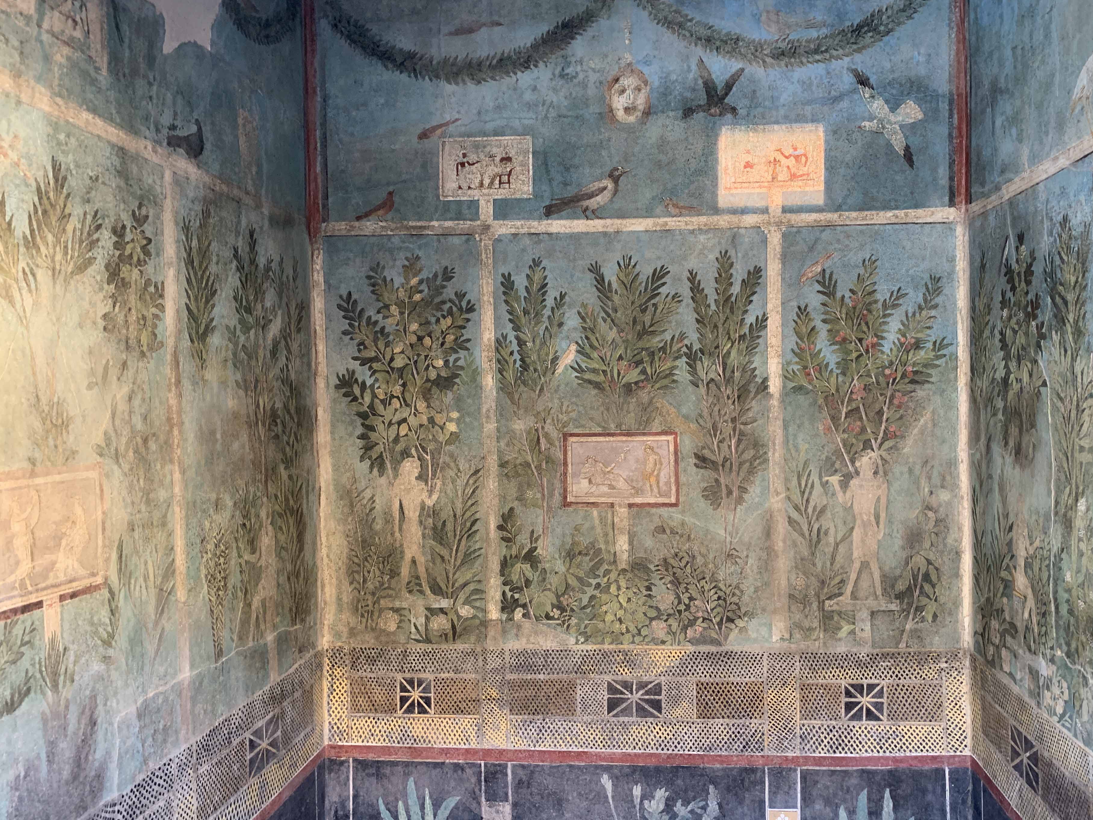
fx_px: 916
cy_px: 426
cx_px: 604
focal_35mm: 29
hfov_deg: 61.5
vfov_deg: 48.2
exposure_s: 1/50
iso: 125
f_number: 1.8
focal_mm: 4.25
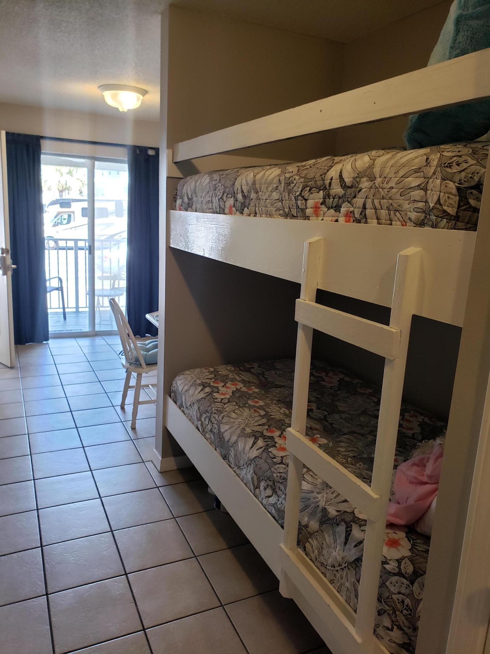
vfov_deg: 67.3
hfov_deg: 53.1
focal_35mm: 26
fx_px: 491
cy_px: 327
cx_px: 245
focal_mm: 4.3
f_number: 2.4
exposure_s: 1/60
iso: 200
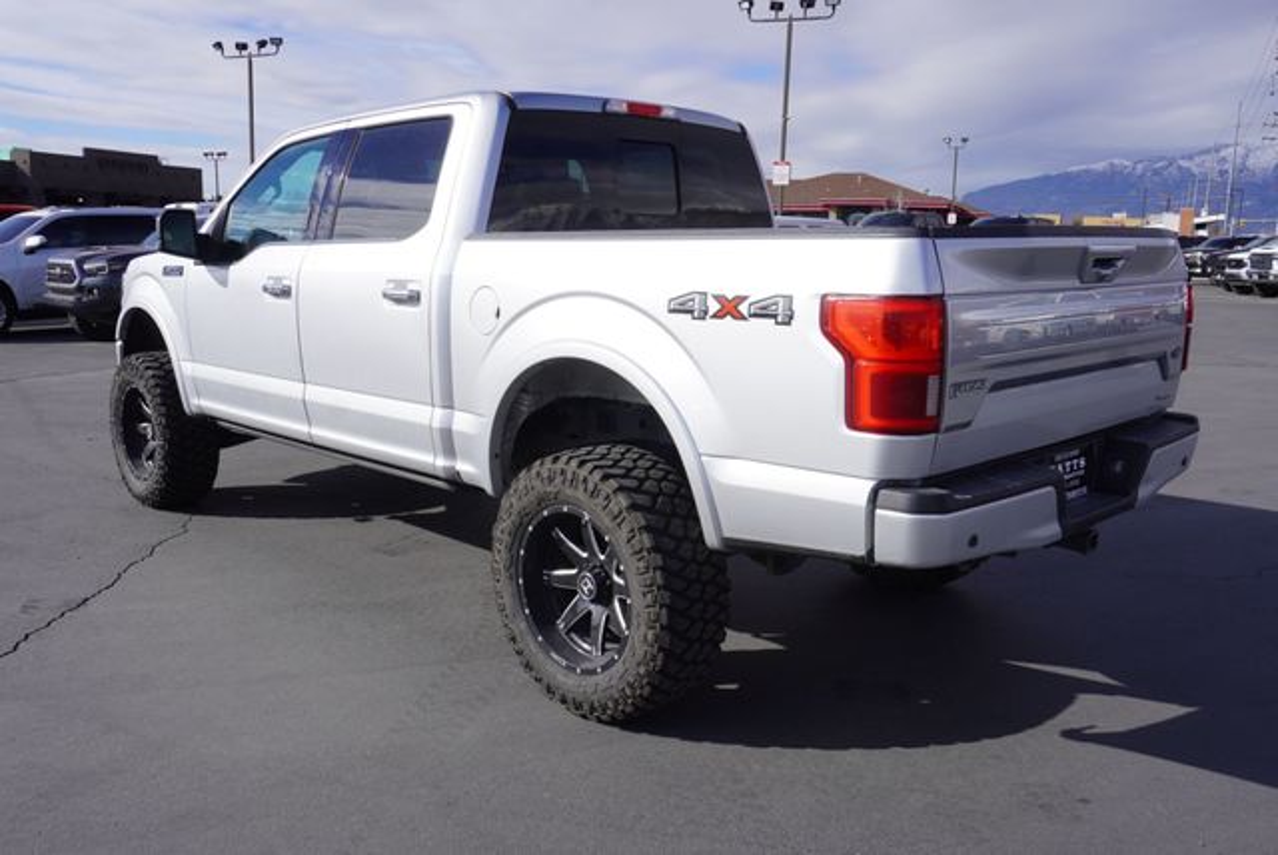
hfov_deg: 59.4
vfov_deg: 41.8
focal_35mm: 32
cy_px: 428
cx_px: 639
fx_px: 1119
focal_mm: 21
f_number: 10
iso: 100
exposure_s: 1/200
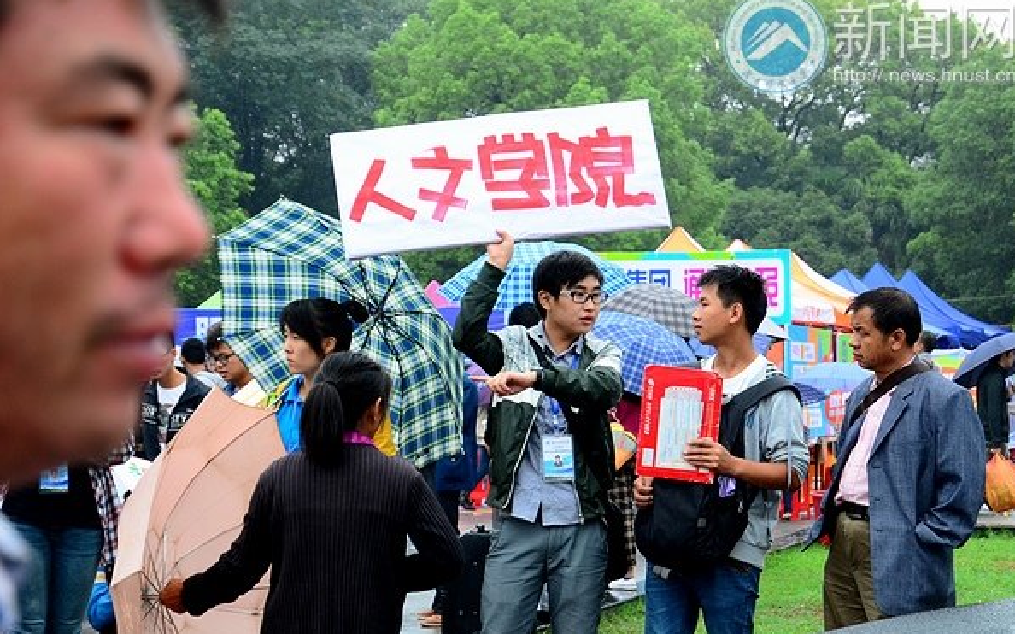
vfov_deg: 17.6
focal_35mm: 74
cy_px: 326
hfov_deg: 27.9
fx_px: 2047
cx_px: 511
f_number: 5.6
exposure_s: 1/500
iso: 400
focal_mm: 48
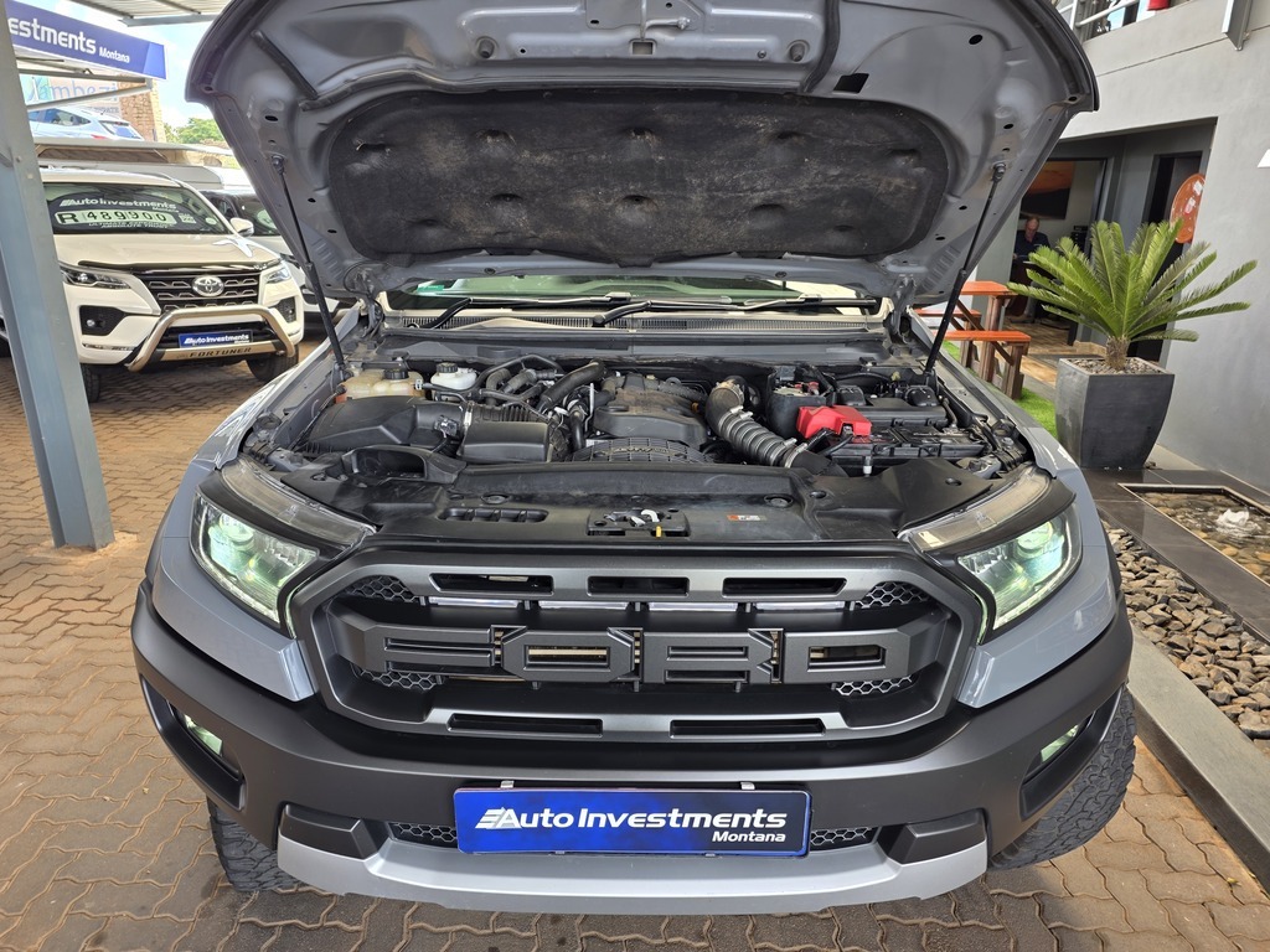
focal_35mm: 23
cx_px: 635
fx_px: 844
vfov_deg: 58.9
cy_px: 476
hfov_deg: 73.9
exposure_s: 1/51.8
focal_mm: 6.25
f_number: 1.7
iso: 20
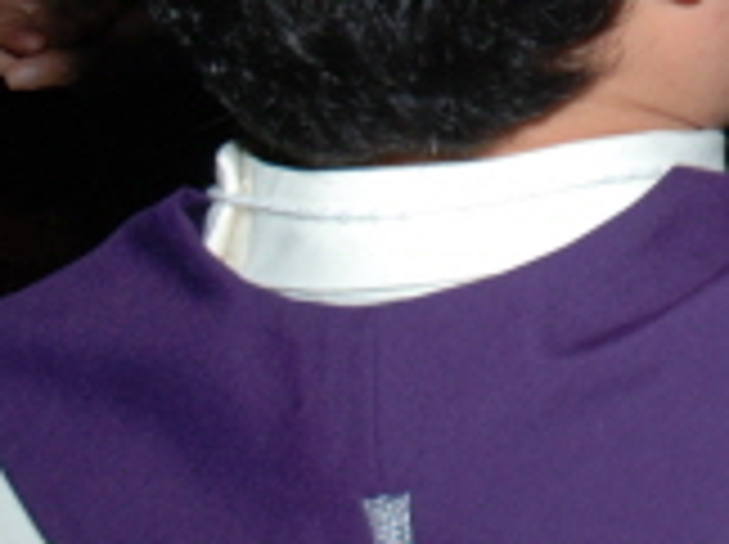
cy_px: -243
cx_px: 1404
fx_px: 3282
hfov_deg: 11.5
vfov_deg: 9.3
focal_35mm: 156
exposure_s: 1/60
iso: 200
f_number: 8
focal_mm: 25
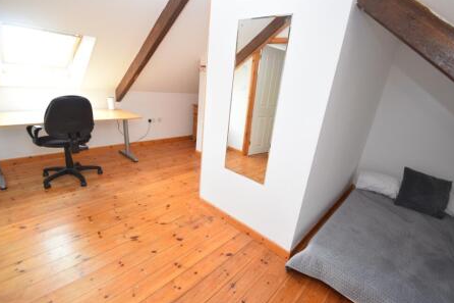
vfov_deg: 73.7
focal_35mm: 16
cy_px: 157
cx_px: 234
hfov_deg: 96.7
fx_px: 202
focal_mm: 10
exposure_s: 1/100
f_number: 5
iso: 800
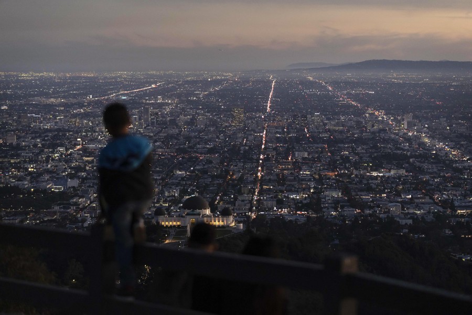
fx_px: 1232
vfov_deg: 14.6
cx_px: 236
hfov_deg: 21.7
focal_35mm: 94
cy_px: 158
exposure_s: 1/200
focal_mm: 94
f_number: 2.8
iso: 3200
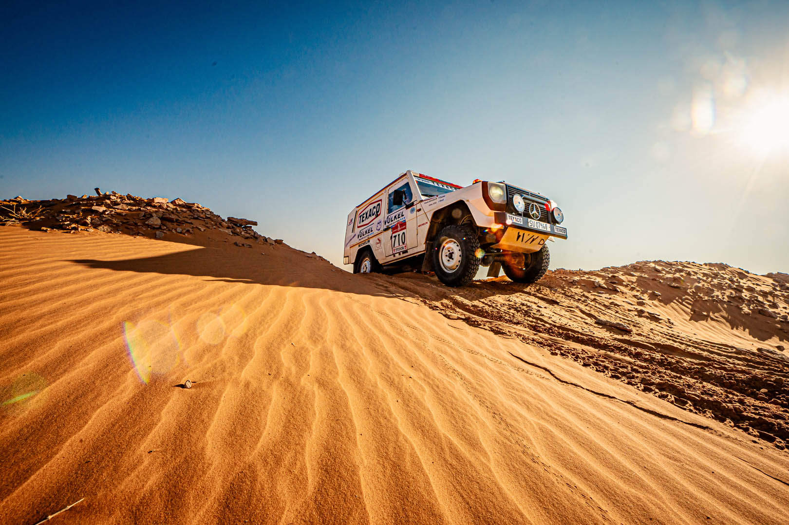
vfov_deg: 81.1
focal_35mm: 14
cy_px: 262
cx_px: 394
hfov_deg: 104.3
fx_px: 307
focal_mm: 14
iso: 640
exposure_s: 1/1250
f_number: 13
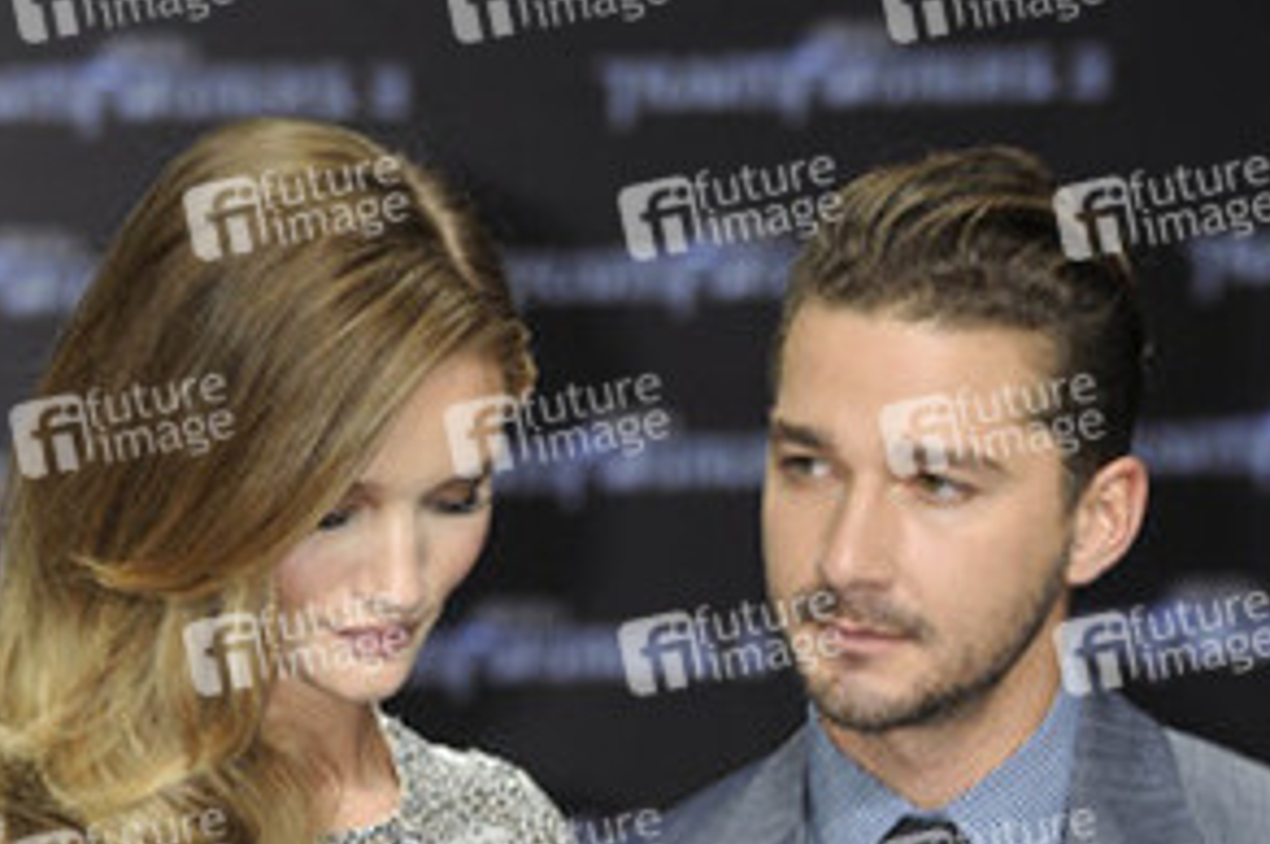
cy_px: 535
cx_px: 615
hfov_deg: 6.4
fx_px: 11417
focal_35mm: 324
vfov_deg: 4.2
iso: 400
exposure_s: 1/200
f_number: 6.3
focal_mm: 210
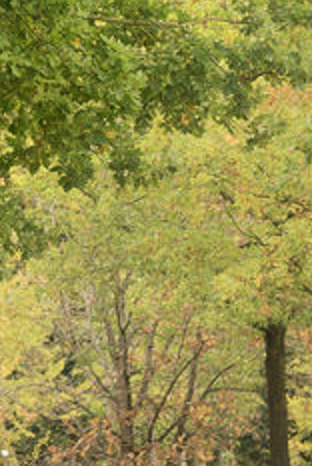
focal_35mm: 247
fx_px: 3201
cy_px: -396
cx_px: -399
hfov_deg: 5.4
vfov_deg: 8.0
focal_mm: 48
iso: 400
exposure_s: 1/250
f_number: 4
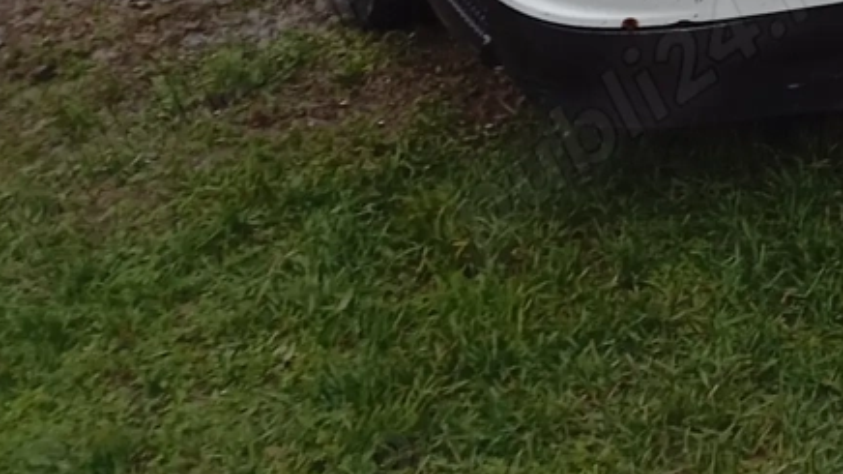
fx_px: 2078
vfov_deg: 10.5
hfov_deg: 21.9
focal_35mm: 93
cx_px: 884
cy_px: -799
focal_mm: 4.27
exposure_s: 1/50
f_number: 1.8
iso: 254
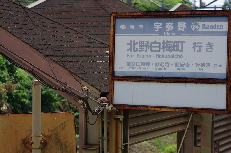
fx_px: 672
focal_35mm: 105
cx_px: 116
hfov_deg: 19.5
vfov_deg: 13.0
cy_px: 76
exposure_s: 1/640
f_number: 4
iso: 100
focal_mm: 70
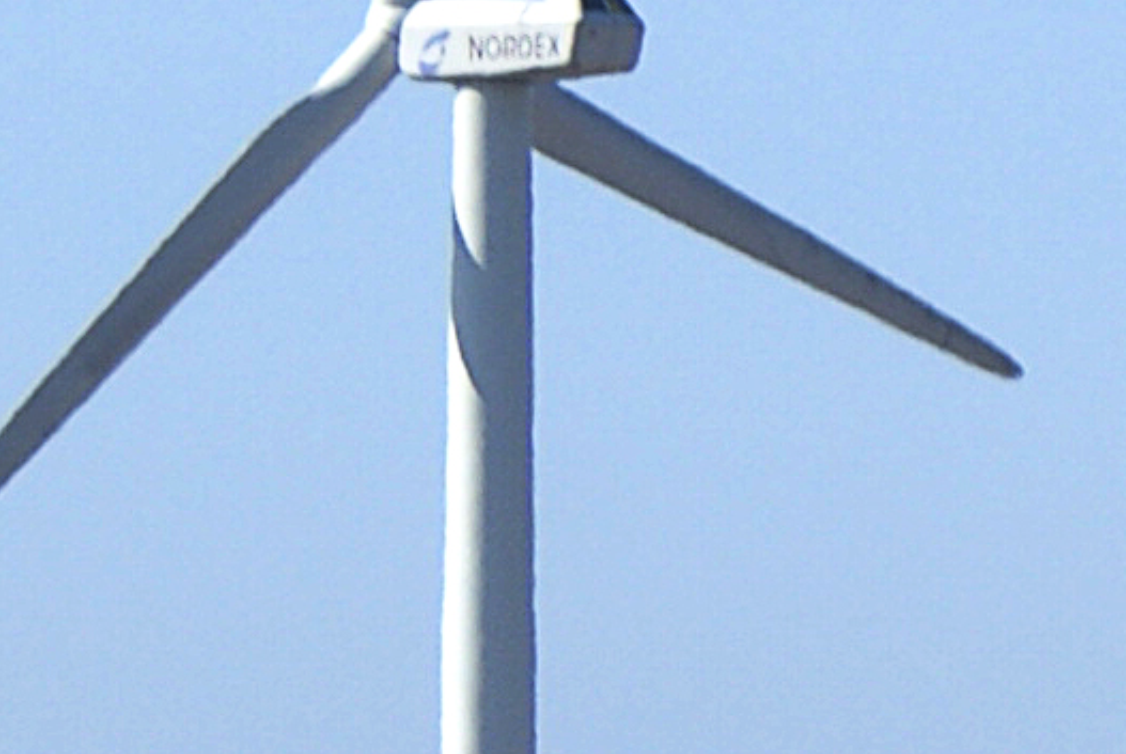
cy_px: 596
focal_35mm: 772
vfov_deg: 1.8
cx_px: 3466
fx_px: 24180
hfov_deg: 2.6
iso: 100
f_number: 9
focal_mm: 70
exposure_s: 1/250
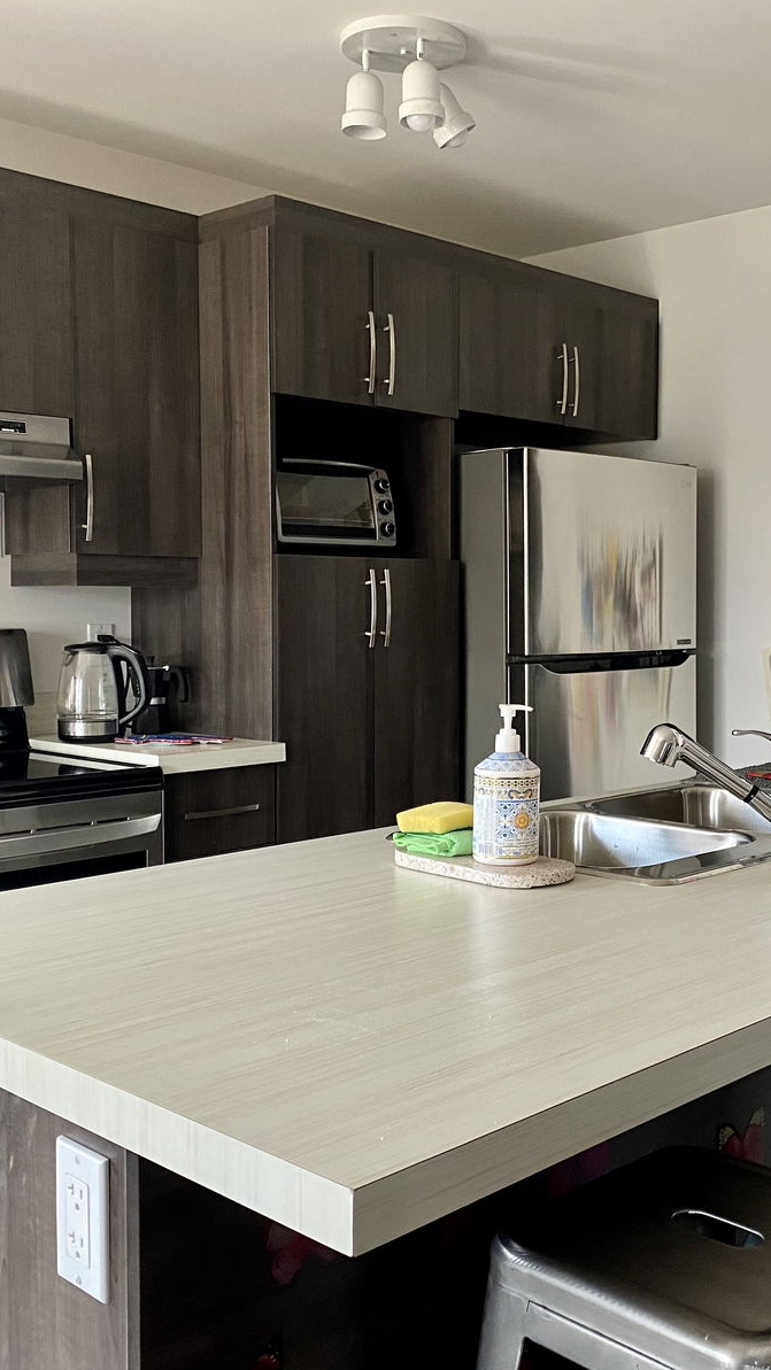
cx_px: 548
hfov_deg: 30.8
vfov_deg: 52.8
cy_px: 683
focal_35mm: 38
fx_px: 1381
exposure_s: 1/60
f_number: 1.8
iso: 160
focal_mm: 4.25
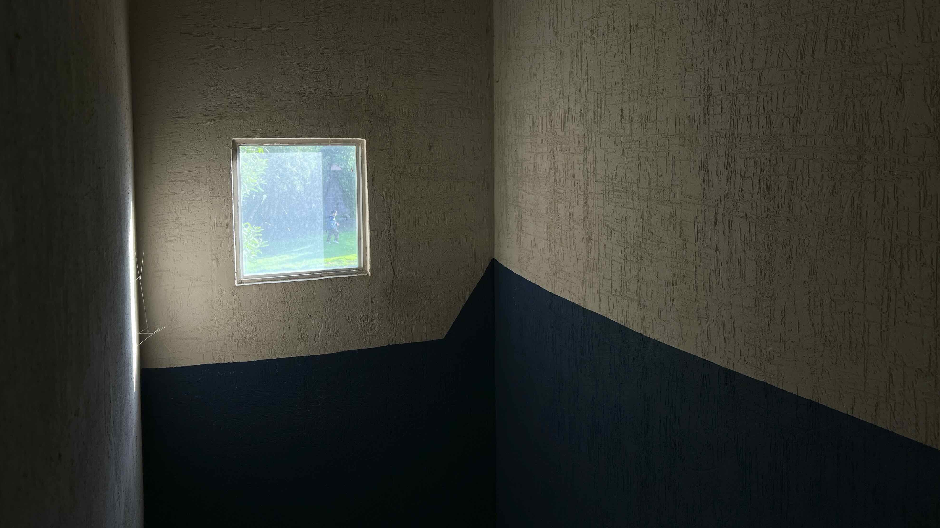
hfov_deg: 66.1
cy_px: 195
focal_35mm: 29
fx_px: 723
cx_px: 465
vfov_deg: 39.9
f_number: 1.5
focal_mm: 5.7
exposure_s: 1/184
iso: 40
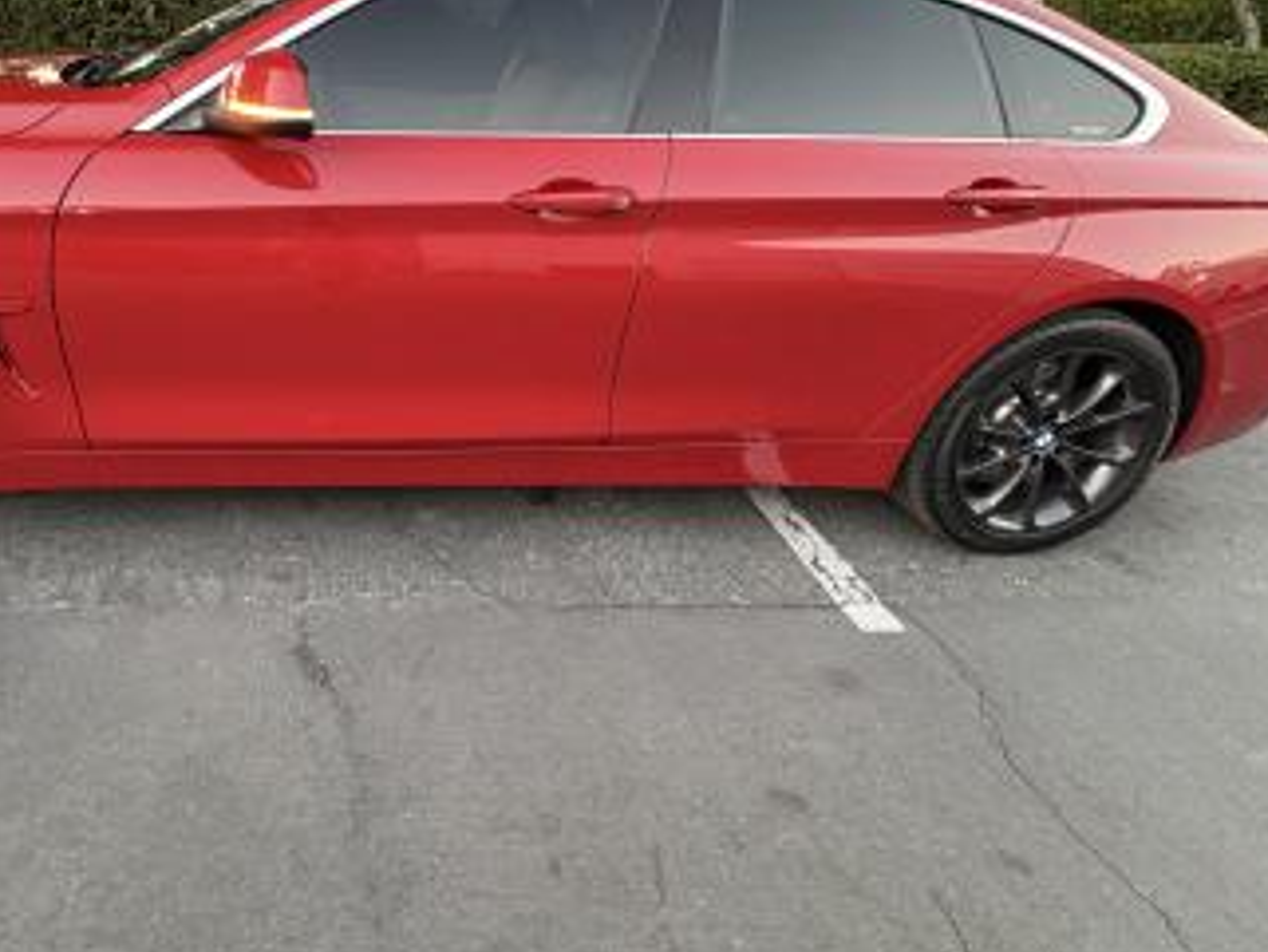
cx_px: 419
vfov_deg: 59.9
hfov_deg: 73.9
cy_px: 332
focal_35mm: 22
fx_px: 806
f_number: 2.2
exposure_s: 1/60
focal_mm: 2.22
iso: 800
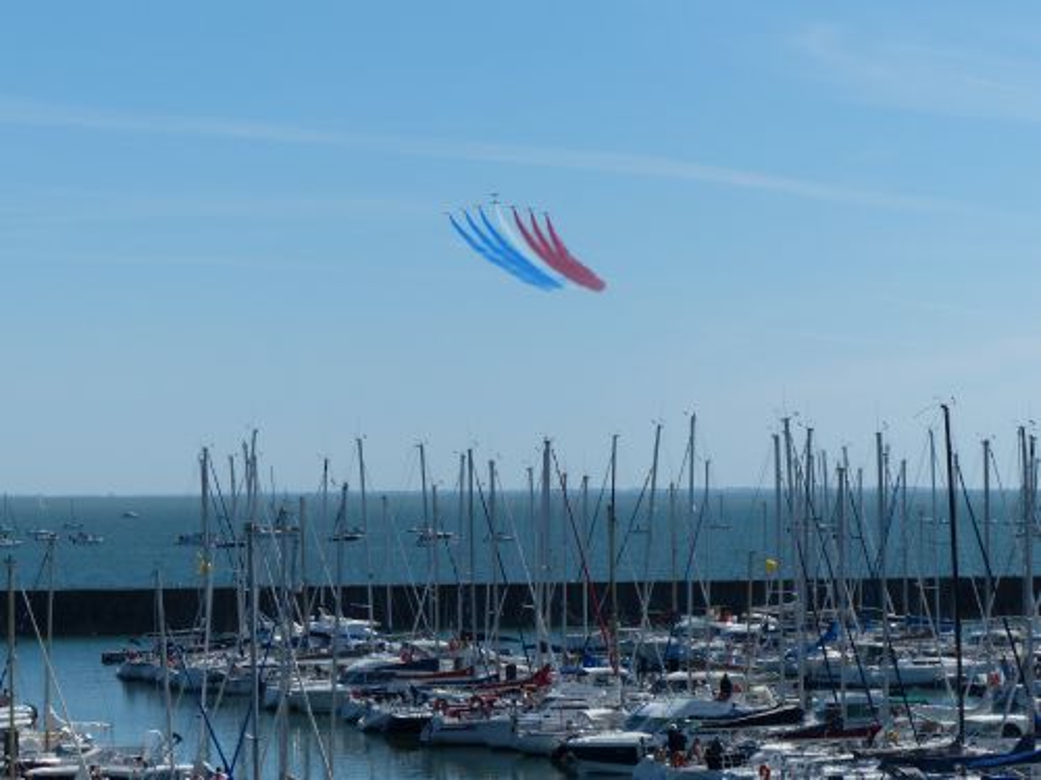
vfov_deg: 12.0
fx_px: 3729
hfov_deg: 15.9
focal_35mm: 124
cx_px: 520
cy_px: 390
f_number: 4.5
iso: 100
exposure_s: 1/1600
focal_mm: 22.2
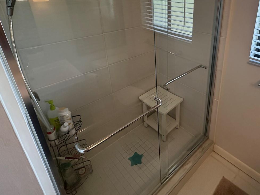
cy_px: 56
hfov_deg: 71.6
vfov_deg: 56.7
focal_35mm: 23
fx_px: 173
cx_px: 175
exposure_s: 1/120
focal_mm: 2.22
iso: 250
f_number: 2.2
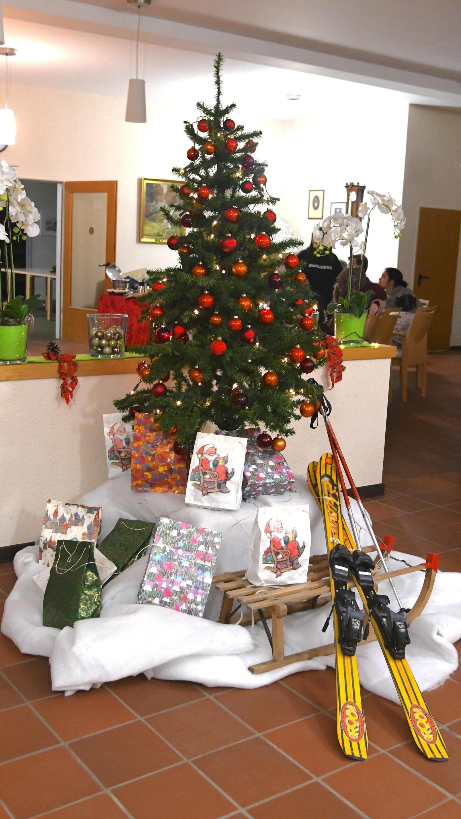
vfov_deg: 52.8
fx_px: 826
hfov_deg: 31.2
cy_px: 407
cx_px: 213
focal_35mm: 38
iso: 5000
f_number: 4
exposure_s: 1/100
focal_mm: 24
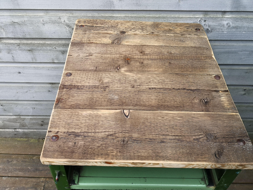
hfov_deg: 56.8
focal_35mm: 32
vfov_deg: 44.2
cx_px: 126
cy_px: 95
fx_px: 234
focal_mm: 3.95
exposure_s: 1/156
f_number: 1.6
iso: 50
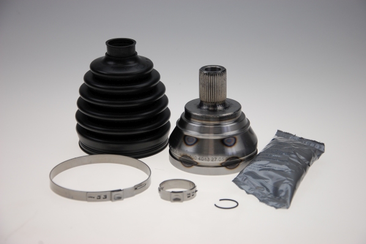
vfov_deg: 14.7
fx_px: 945
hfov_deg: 21.9
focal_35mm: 93
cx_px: 183
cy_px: 122
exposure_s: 1/500
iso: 280
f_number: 5.6
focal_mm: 62
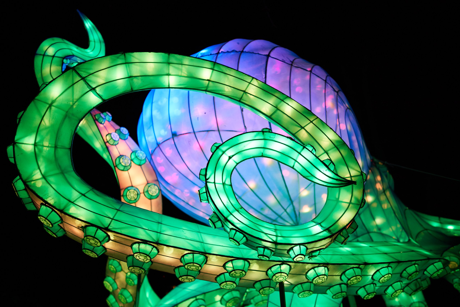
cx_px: 230
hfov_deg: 54.4
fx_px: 447
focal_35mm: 35
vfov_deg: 37.8
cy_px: 154
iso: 100
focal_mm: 35
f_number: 1.4
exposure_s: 1/100
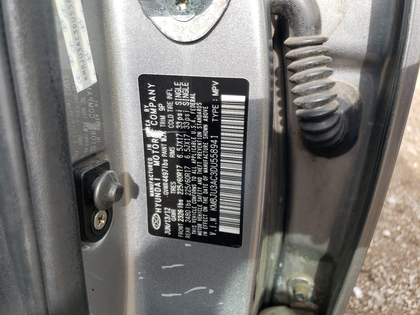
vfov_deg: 53.1
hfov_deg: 67.3
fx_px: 315
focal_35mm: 26
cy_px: 158
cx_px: 210
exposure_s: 1/370
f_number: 1.5
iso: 50
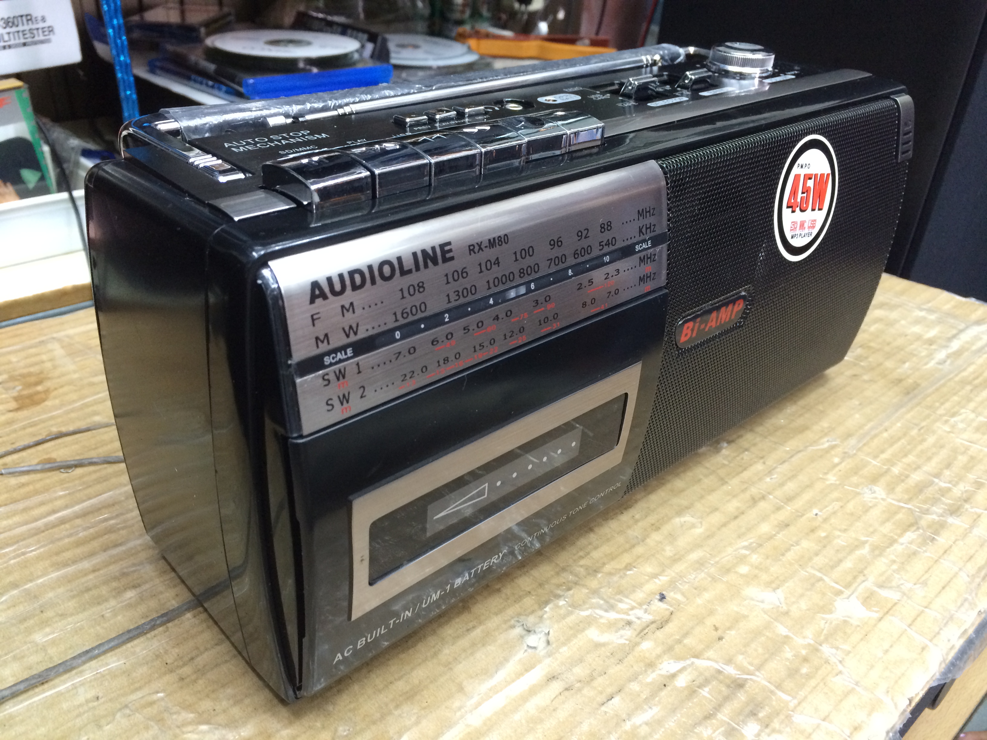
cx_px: 494
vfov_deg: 48.2
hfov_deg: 61.7
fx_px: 827
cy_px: 370
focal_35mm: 29
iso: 250
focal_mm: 4.15
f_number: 2.2
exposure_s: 1/33
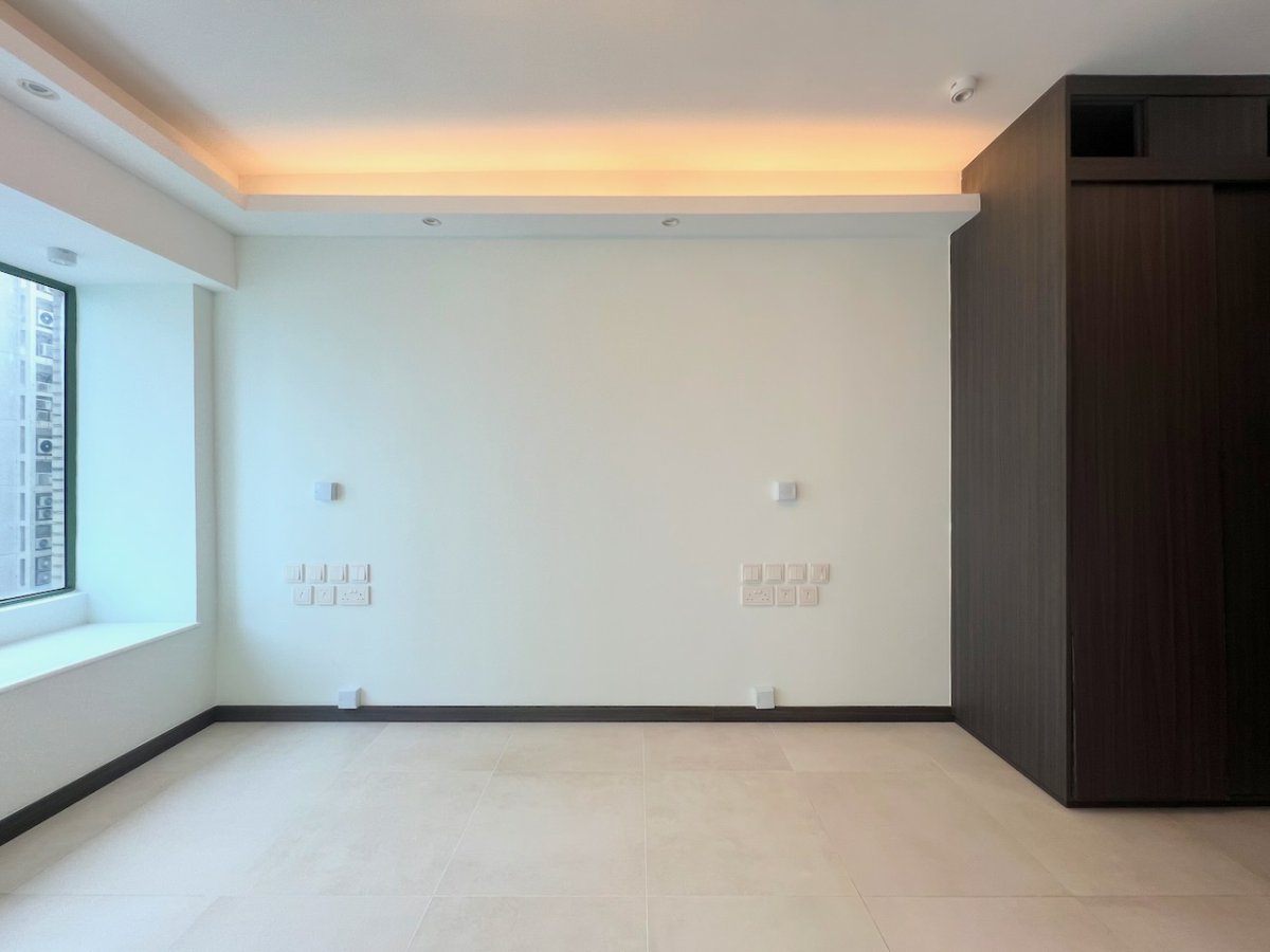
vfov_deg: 89.9
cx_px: 635
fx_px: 477
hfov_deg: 106.2
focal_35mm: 13
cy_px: 476
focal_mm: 1.57
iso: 32
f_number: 1.8
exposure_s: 1/171
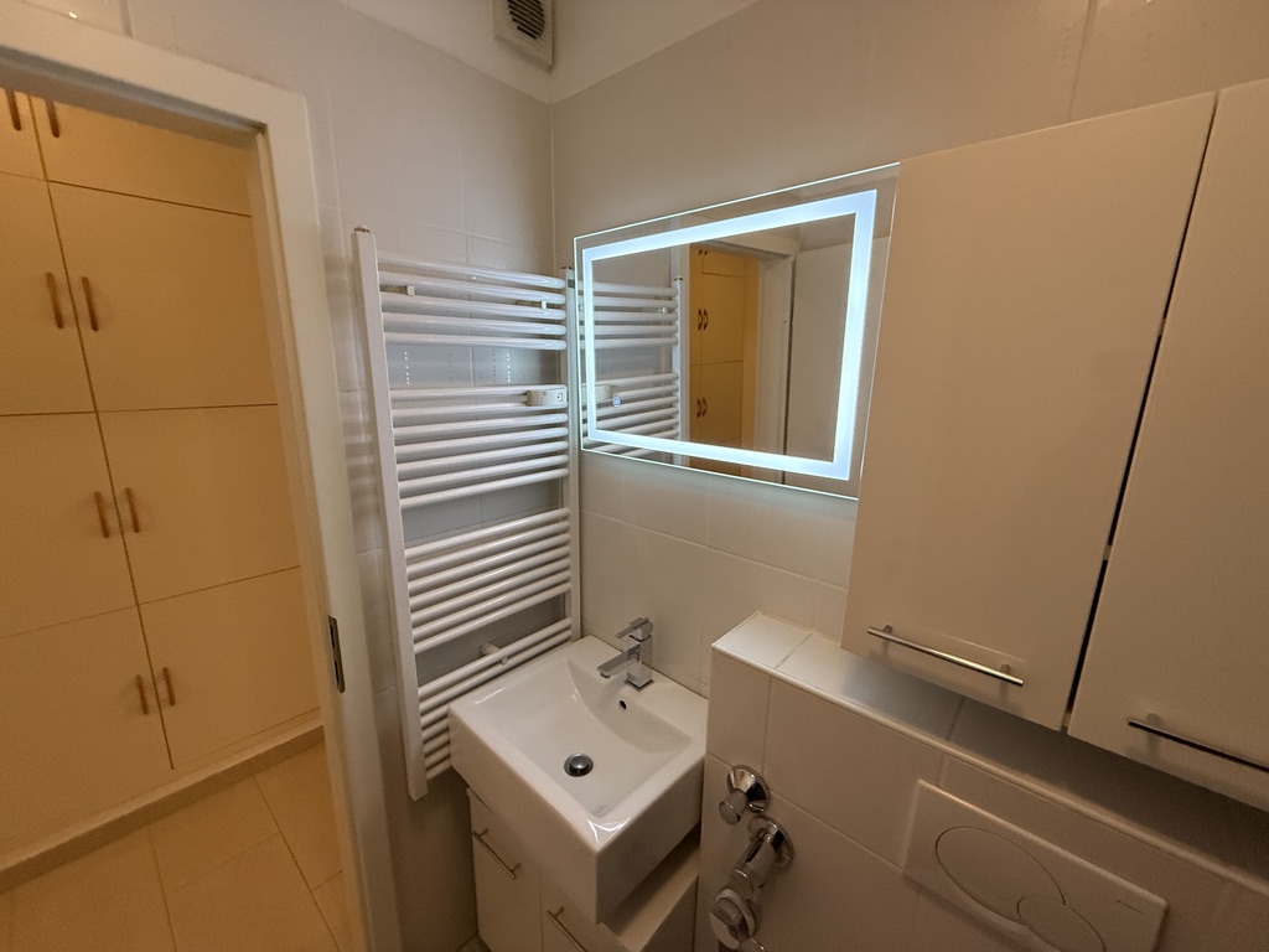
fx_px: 513
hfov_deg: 102.1
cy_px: 476
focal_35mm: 14
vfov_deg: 85.7
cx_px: 634
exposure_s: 1/100
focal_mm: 2.22
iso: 400
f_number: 2.2
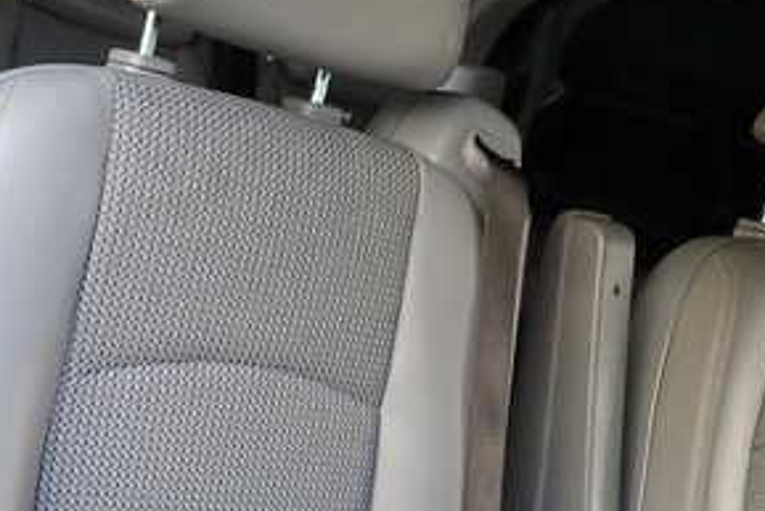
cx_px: 172
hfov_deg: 35.8
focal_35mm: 54
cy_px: 344
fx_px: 1148
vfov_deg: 25.0
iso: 100
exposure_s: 1/60
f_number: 2
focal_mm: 4.5
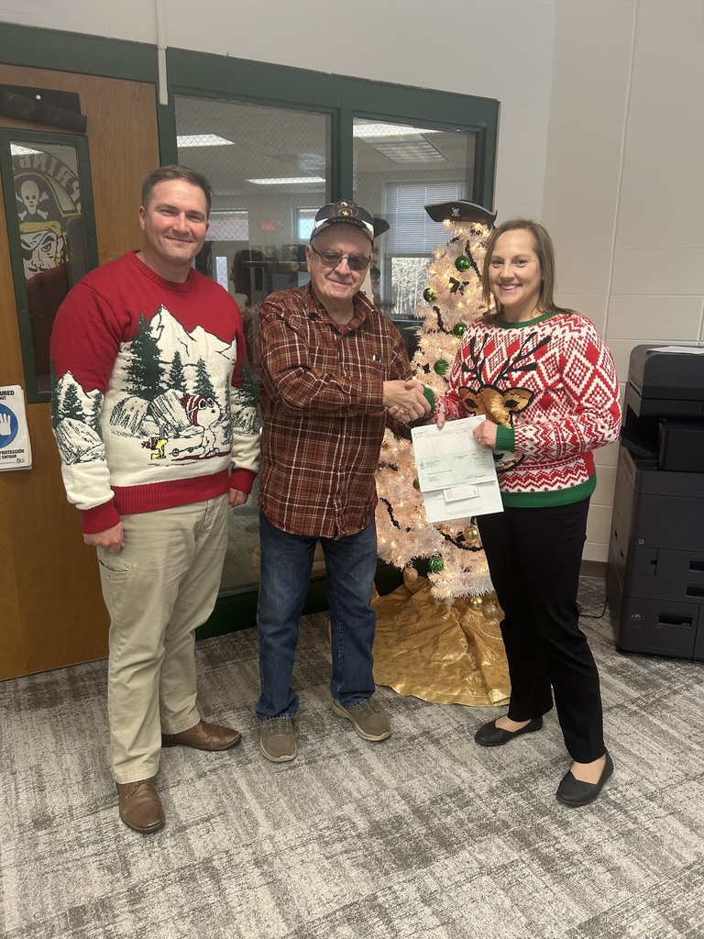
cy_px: 470
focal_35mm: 26
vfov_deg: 67.3
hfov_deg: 53.1
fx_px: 705
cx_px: 352
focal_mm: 5.7
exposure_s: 1/60
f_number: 1.5
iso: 80
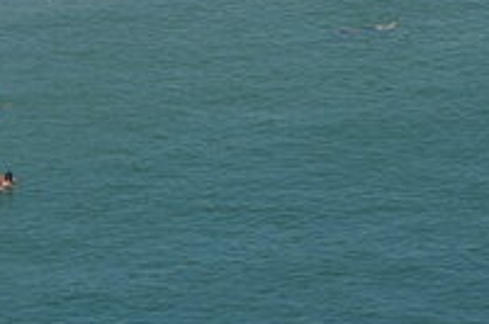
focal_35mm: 1079
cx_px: -34
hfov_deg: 1.9
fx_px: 14622
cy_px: -424
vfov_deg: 1.3
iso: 400
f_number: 9
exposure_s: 1/1250
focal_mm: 200
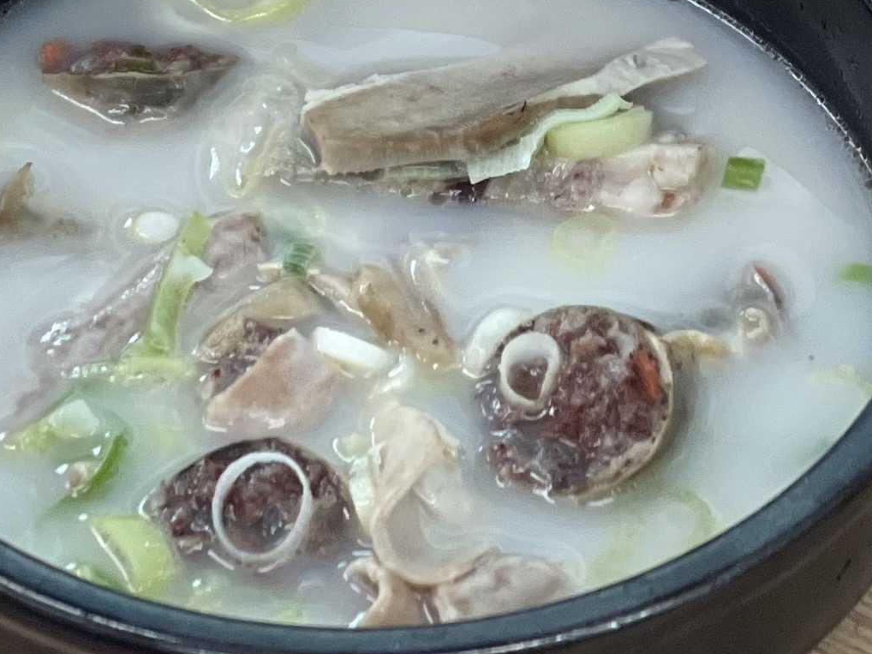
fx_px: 5188
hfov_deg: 9.6
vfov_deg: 7.0
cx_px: 133
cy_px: -562
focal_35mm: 206
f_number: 2
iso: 125
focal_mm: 6
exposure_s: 1/122
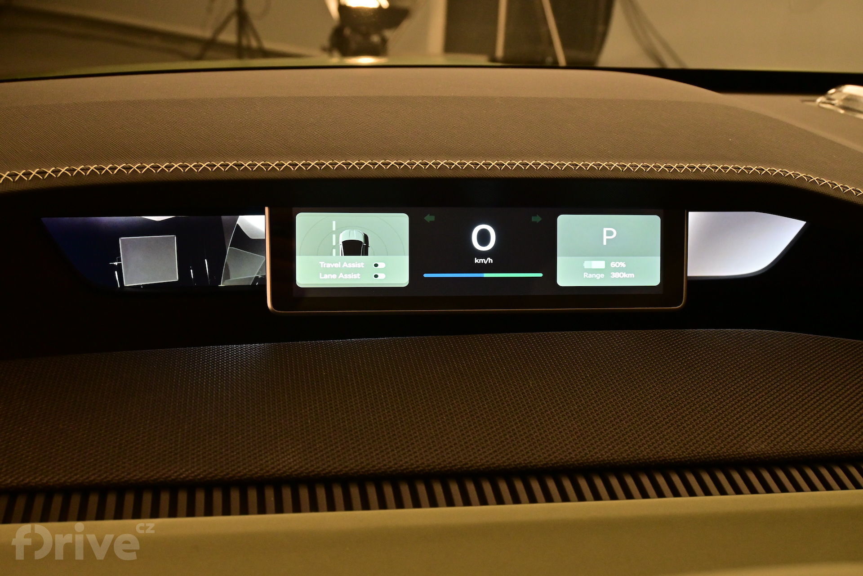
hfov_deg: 45.0
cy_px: 288
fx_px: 1043
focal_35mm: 44
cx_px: 432
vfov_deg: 30.8
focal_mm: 29
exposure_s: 1/50
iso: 1100
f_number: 6.3
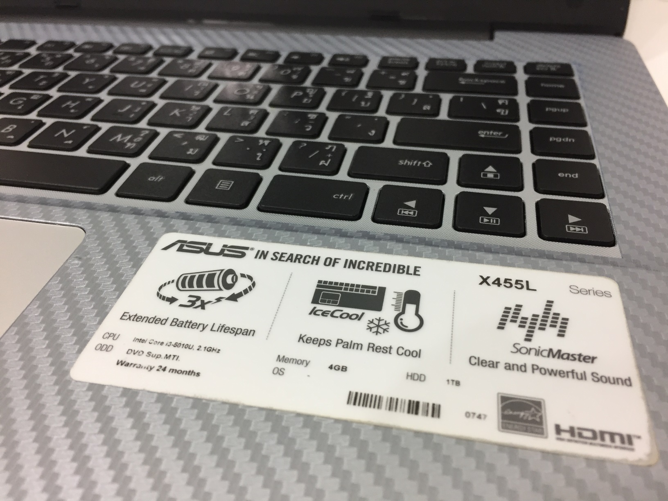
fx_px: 560
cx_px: 334
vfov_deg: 48.2
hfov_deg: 61.7
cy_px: 250
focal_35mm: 29
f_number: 2.2
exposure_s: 1/33
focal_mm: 4.15
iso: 100
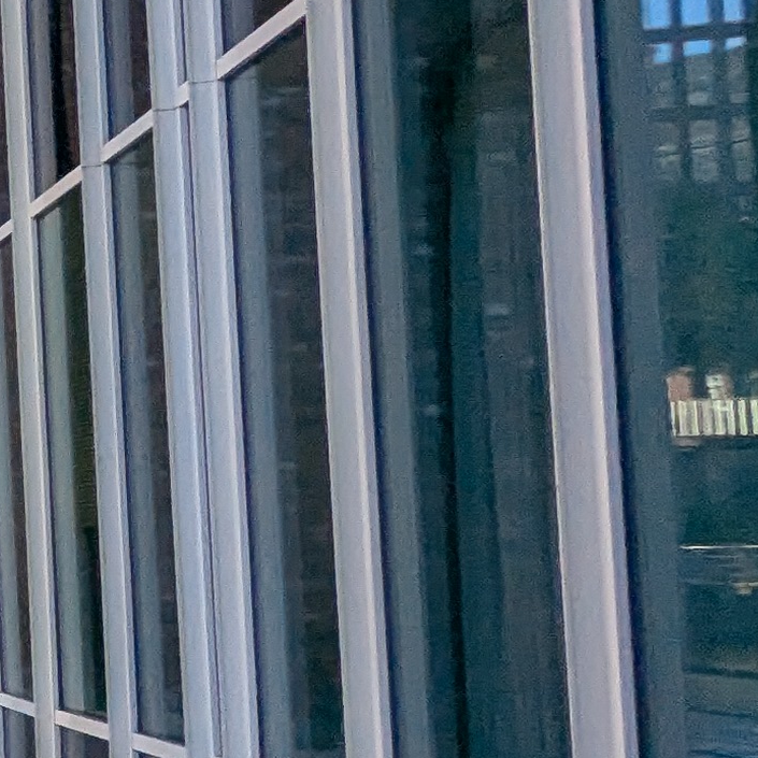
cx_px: -1361
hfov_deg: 12.4
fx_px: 2031
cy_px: 469
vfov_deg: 21.1
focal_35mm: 82
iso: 49
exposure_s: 1/650
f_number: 2.2
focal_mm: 2.35
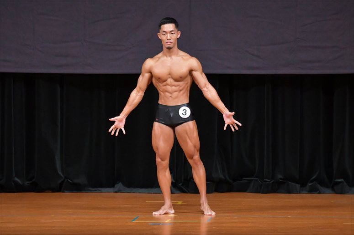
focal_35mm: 285
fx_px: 2801
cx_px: 177
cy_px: 118
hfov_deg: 7.2
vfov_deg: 4.8
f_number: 5.6
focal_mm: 190
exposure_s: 1/400
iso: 5000
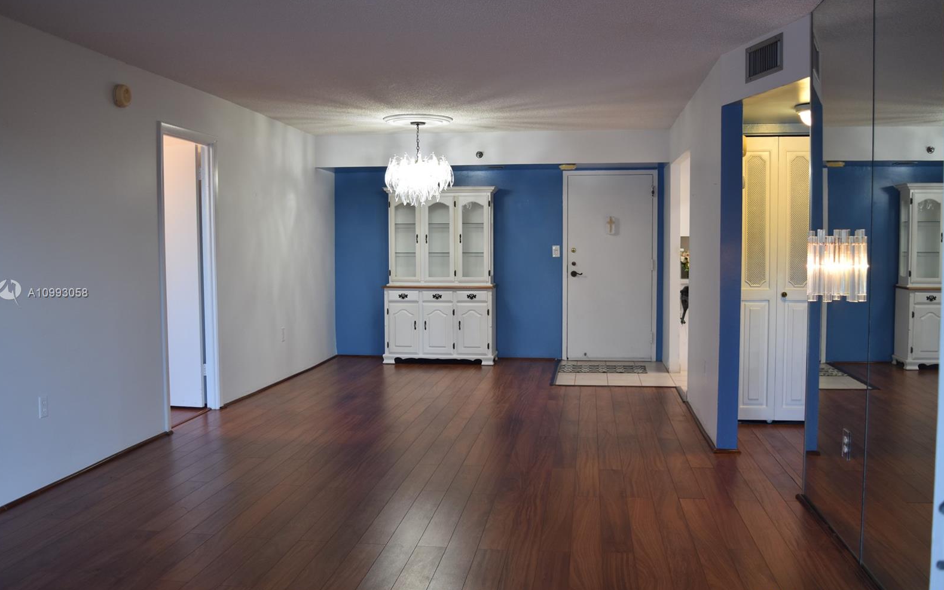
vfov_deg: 38.9
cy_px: 294
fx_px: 837
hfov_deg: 58.9
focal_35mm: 33
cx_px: 472
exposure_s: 1/80
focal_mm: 21
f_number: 4
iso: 400
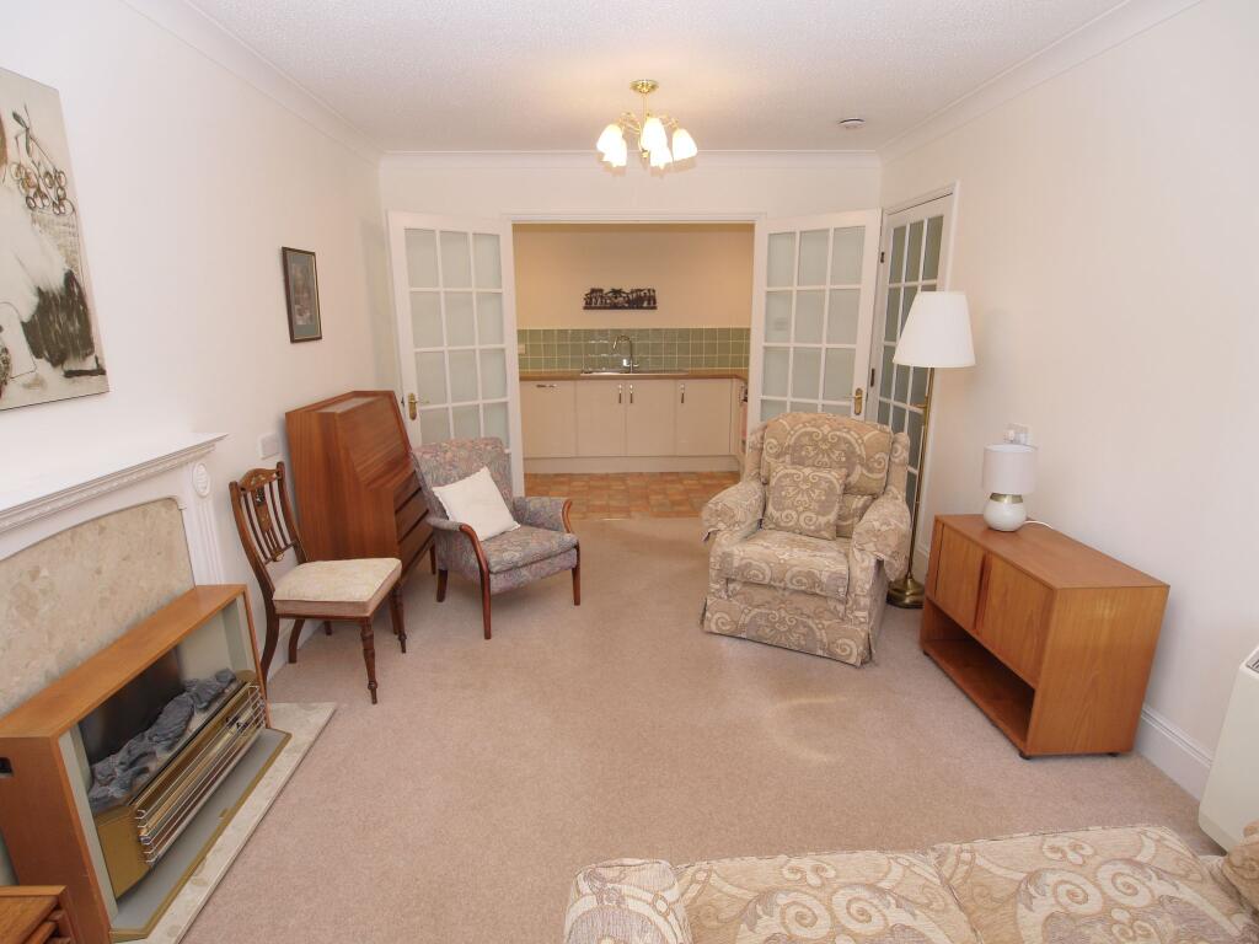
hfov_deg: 87.8
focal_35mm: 18
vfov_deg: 71.6
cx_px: 630
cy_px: 472
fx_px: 655
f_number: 4
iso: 100
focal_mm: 9
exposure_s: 1/60
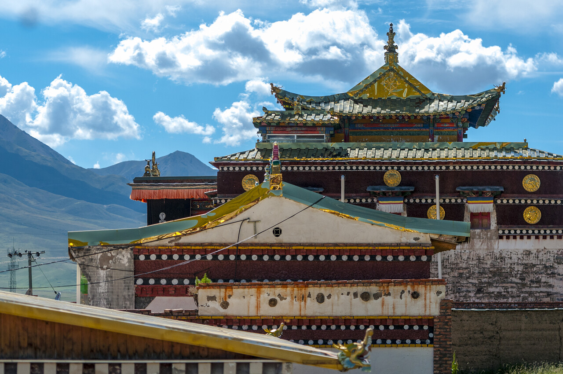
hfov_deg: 14.9
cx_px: 282
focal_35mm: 138
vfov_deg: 9.9
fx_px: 2155
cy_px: 187
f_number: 2.8
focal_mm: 92
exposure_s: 1/4000
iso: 200
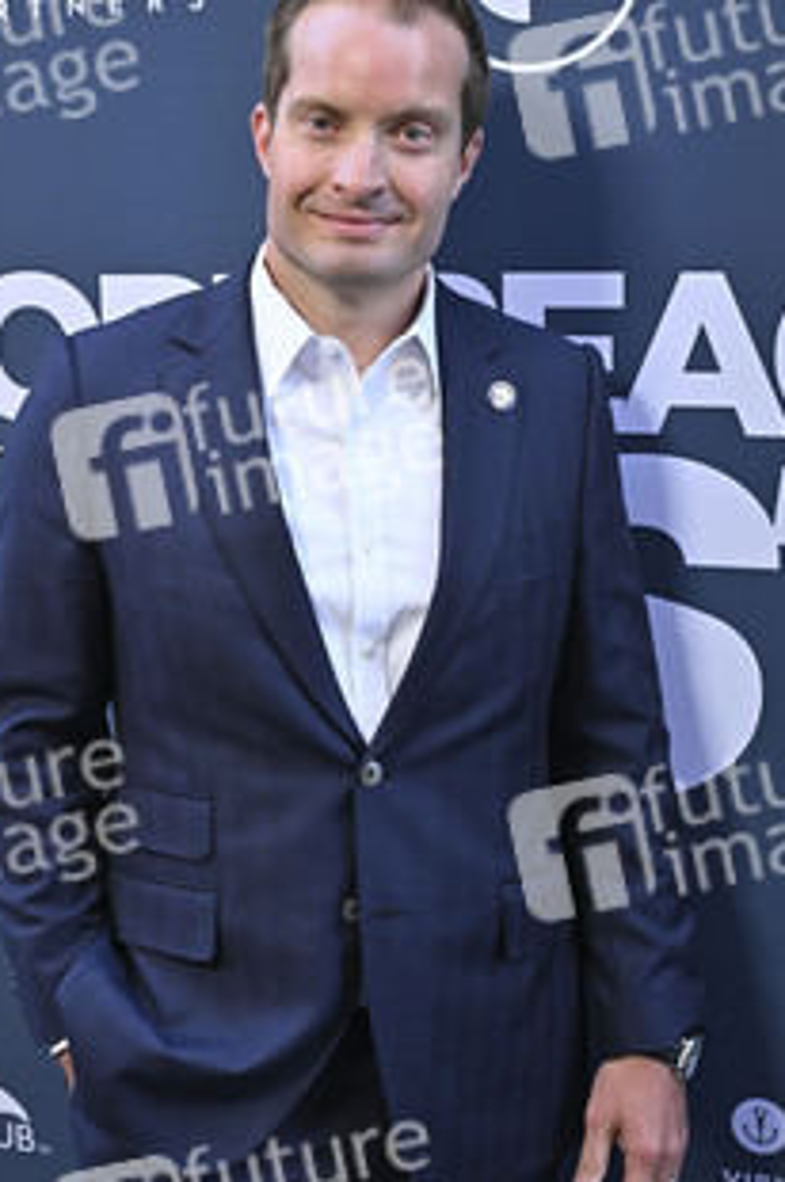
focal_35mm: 67
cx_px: 358
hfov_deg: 20.3
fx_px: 2196
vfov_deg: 30.1
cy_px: 641
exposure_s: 1/320
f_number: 6.3
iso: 1600
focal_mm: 52
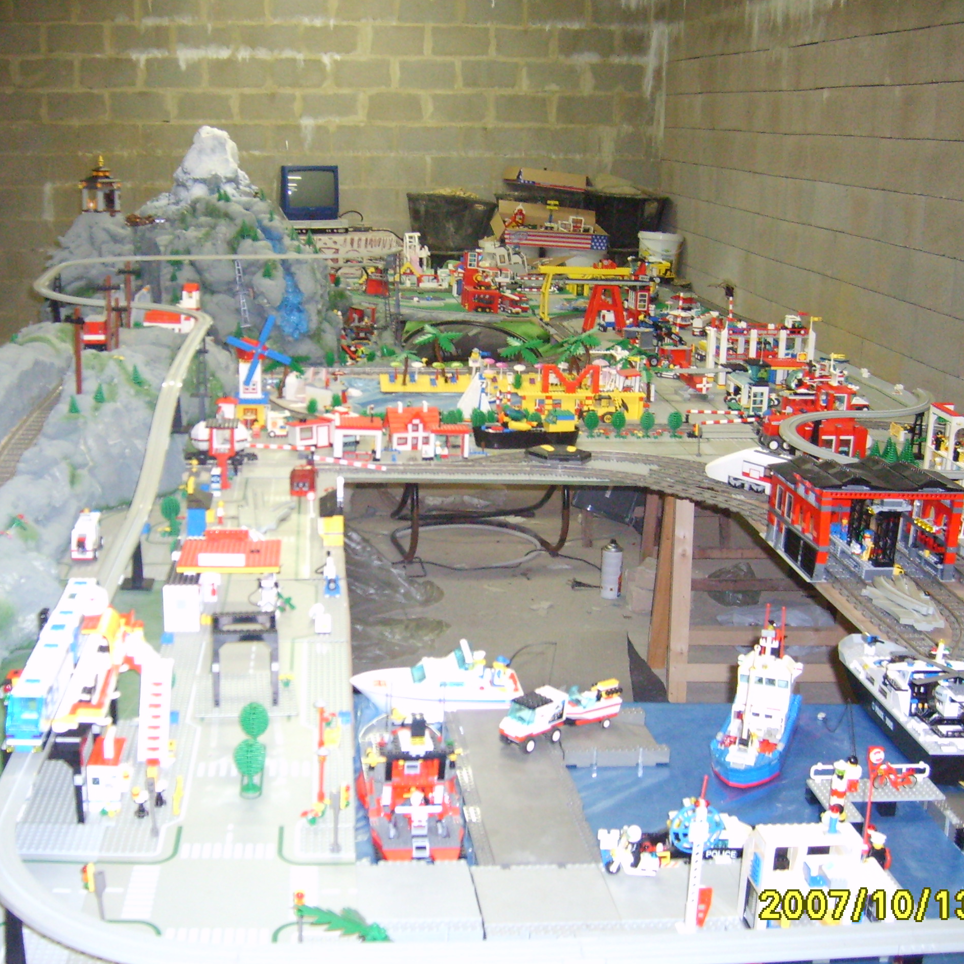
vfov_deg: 40.0
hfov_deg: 39.8
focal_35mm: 42
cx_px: 366
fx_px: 1323
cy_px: 474
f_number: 2.8
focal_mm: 5.8
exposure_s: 1/45
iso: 253
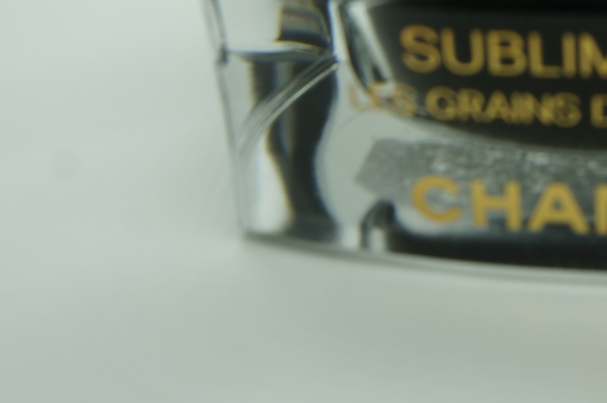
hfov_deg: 31.2
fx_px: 1011
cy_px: -56
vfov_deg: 21.3
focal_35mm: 60
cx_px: 593
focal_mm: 16
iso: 100
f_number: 9
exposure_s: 1/30
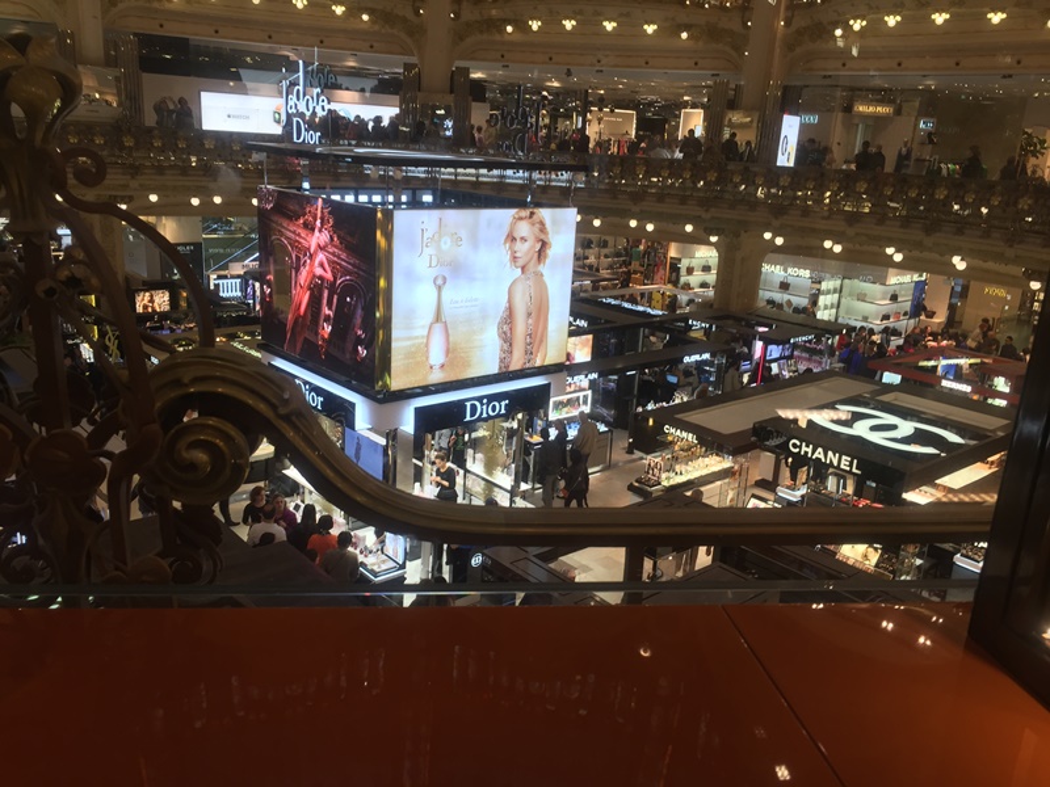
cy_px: 394
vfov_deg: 48.2
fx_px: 880
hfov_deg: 61.7
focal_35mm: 29
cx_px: 525
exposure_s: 1/50
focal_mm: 4.15
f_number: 2.2
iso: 40
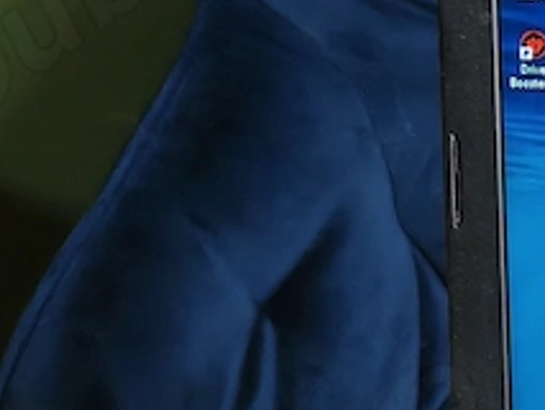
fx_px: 1922
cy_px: 612
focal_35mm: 122
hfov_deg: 13.7
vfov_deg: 11.6
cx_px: 1100
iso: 250
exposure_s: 1/100
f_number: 1.6
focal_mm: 5.4
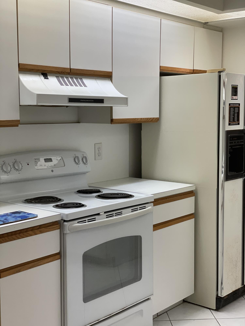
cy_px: 163
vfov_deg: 36.8
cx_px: 122
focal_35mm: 52
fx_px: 491
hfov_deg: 28.0
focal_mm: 6
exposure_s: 1/120
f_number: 2
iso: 125
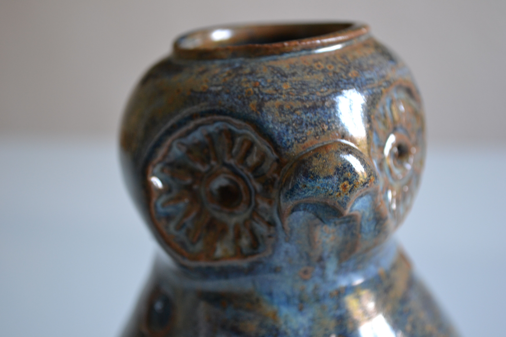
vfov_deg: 22.6
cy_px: 168
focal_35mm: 60
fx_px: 843
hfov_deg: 33.4
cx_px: 253
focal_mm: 40
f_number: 5.3
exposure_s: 1/15
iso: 560
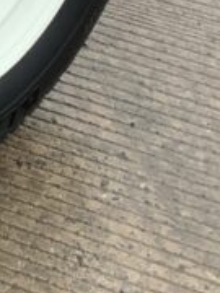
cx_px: -106
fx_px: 1398
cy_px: -60
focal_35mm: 165
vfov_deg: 11.7
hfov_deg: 8.8
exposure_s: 1/122
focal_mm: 3
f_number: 1.8
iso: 32
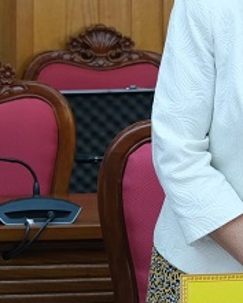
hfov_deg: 6.9
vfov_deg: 8.7
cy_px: 33
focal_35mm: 222
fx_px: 1994
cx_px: 257
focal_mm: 38.8
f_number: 5.6
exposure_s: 1/125
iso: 1250
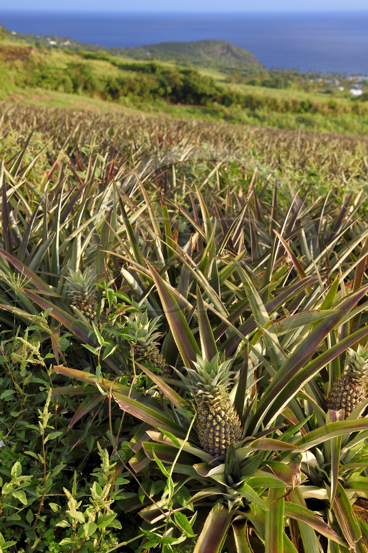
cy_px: 266
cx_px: 202
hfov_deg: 26.9
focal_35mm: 50
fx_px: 768
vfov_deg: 39.6
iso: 200
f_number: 8
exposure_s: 1/100
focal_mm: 45
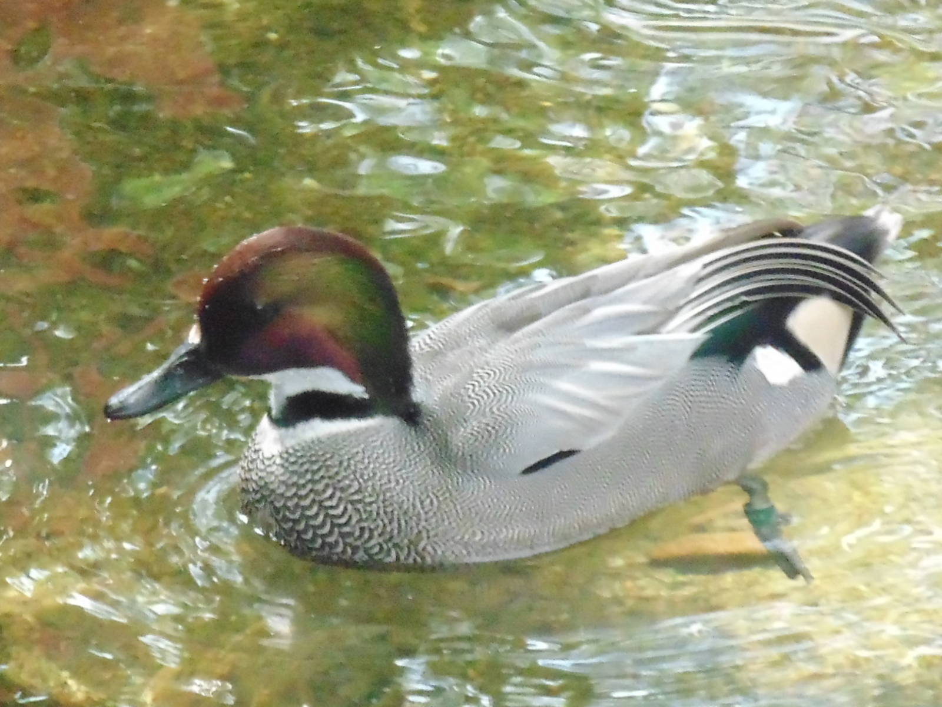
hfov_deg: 7.1
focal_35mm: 280
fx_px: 7620
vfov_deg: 5.3
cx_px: 471
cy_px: 354
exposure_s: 1/60
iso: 800
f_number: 5.8
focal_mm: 50.1
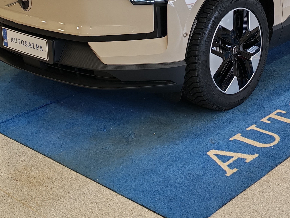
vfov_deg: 20.2
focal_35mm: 70
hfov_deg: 27.5
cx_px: 204
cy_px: -10
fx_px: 586
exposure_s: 1/100
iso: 106
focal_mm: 6.12
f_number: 1.9
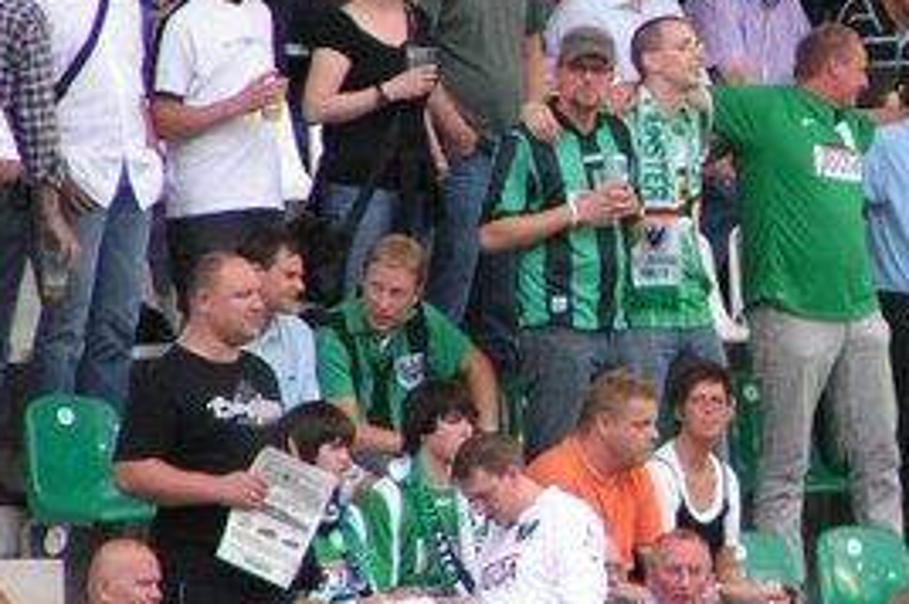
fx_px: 22344
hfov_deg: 2.3
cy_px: 200
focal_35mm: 886
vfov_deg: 1.5
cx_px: 933
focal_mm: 58
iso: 200
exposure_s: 1/320
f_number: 3.5
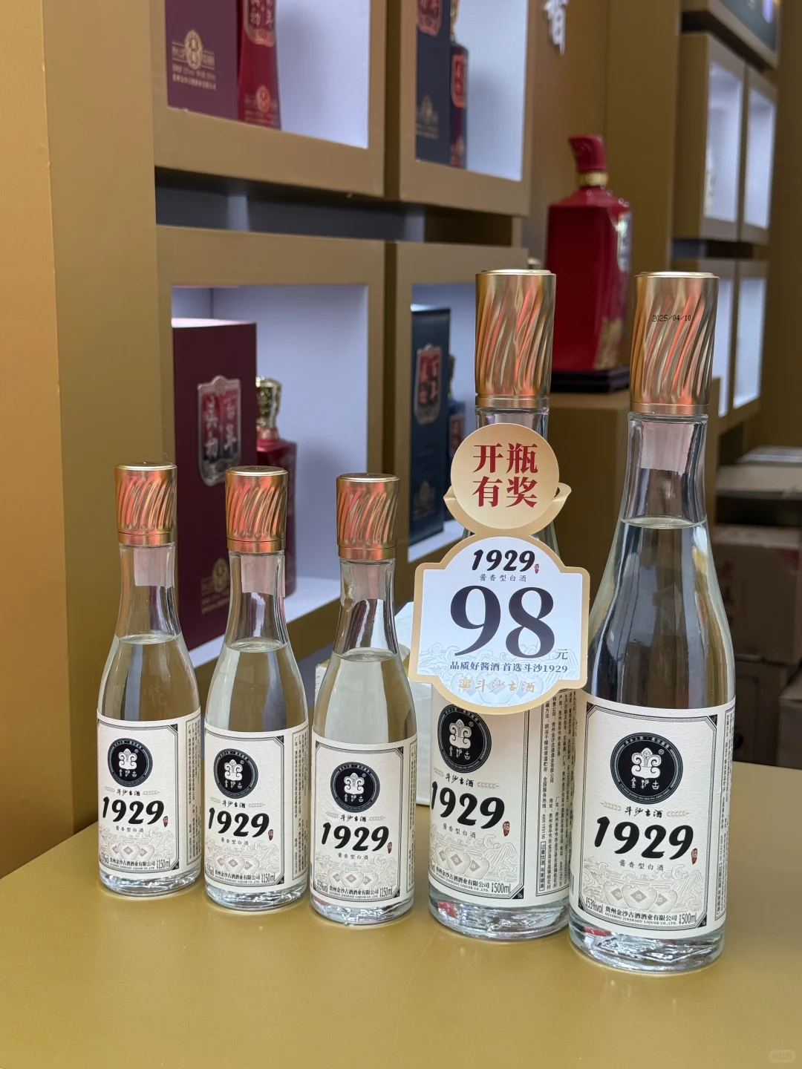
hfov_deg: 30.3
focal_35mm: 48
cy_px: 534
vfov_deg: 39.7
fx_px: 1483
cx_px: 401
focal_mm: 6.76
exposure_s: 1/244
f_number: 1.78
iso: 64
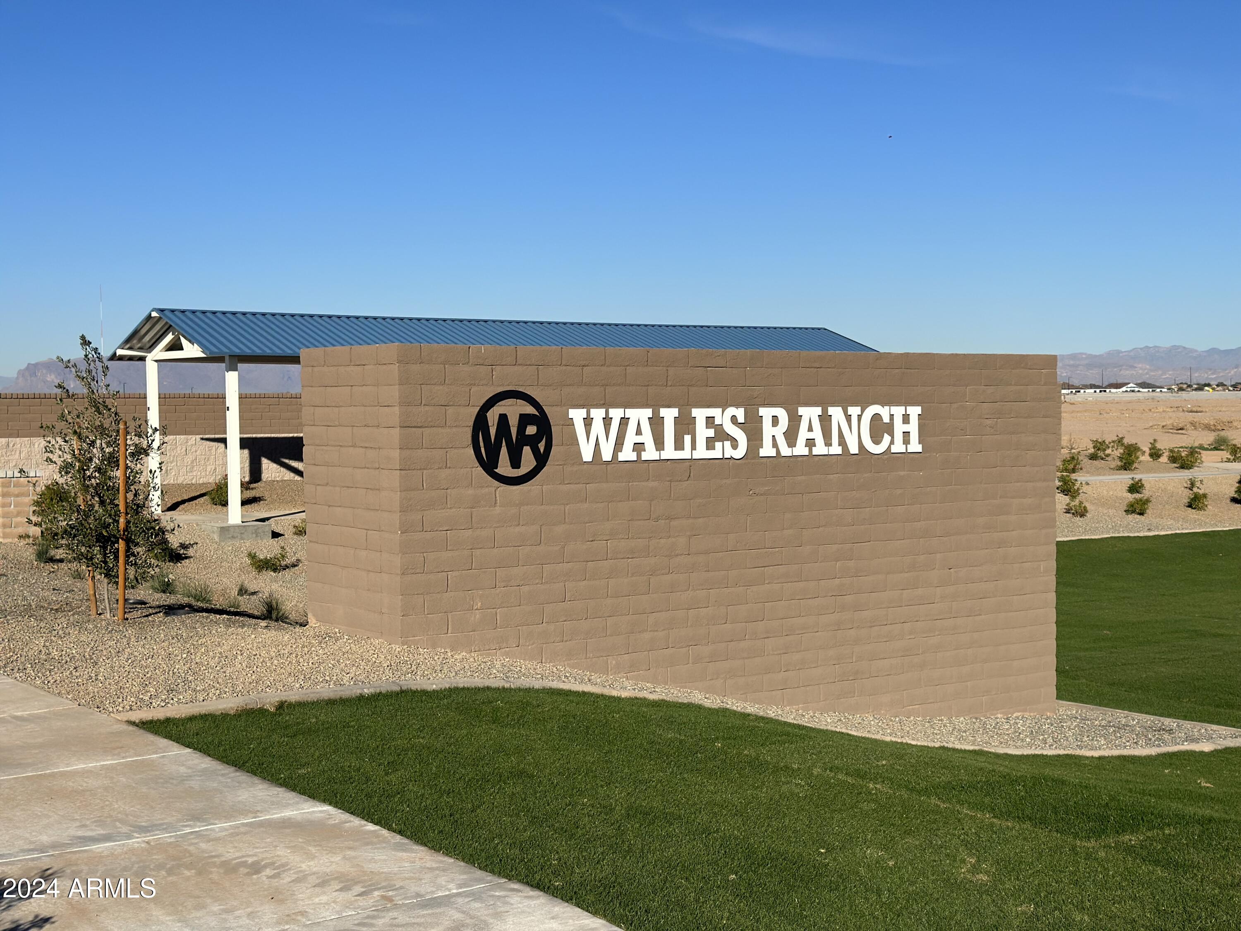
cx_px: 620
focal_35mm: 48
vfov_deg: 30.3
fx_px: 1721
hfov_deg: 39.7
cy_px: 466
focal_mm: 6.86
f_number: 1.78
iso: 100
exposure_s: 1/8929
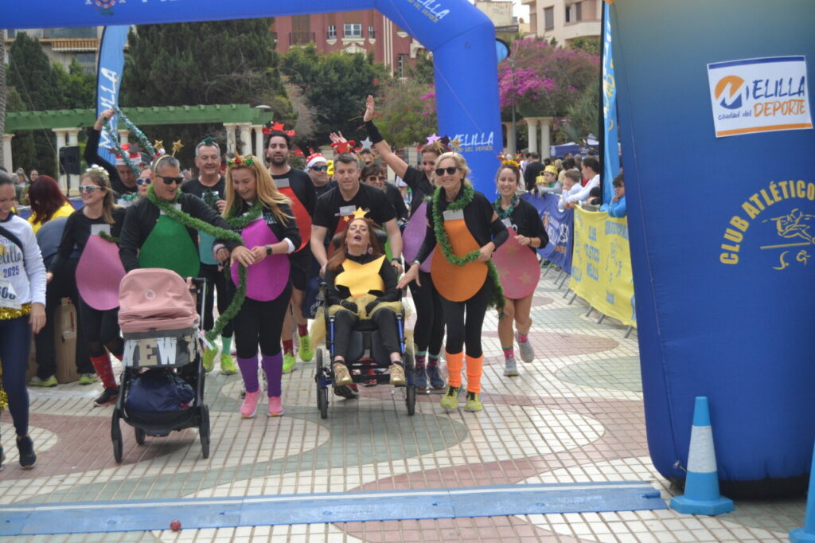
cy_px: 272
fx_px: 1426
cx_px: 408
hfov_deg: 31.9
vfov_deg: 21.6
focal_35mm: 63
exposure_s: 1/500
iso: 500
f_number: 5
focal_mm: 42
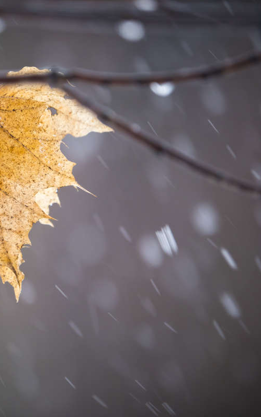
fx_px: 10467
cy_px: 208
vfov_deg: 2.3
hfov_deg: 1.4
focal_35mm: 920
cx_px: -9
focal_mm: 220
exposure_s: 1/250
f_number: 4
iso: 200
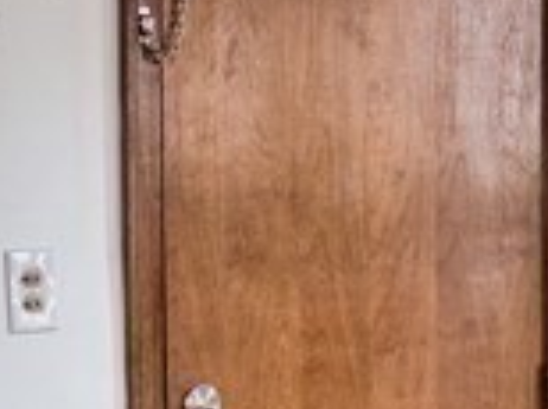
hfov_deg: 14.4
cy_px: 487
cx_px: 637
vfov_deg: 10.9
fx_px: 2102
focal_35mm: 133
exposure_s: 1/125
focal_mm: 10
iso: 200
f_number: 2
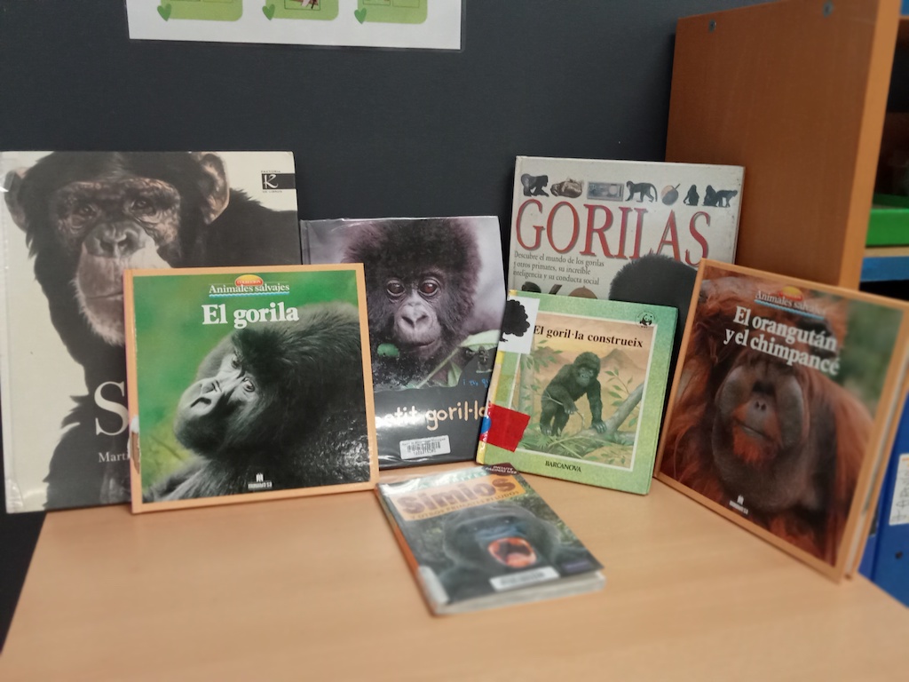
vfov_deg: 49.7
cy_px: 341
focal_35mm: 28
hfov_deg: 63.4
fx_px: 735
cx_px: 454
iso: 737
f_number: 2.2
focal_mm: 3.46
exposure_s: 1/33.3
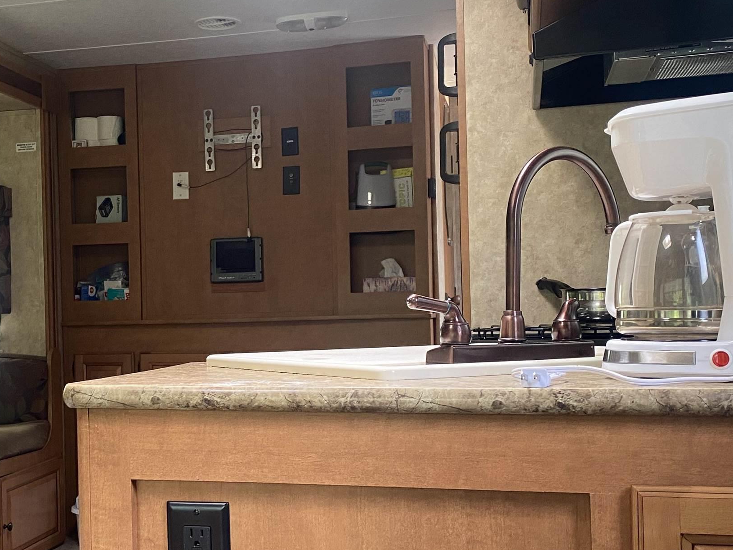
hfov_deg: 38.3
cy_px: 282
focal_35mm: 49
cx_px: 224
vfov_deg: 29.7
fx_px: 1038
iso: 125
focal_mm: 4.25
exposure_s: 1/60
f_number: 1.8
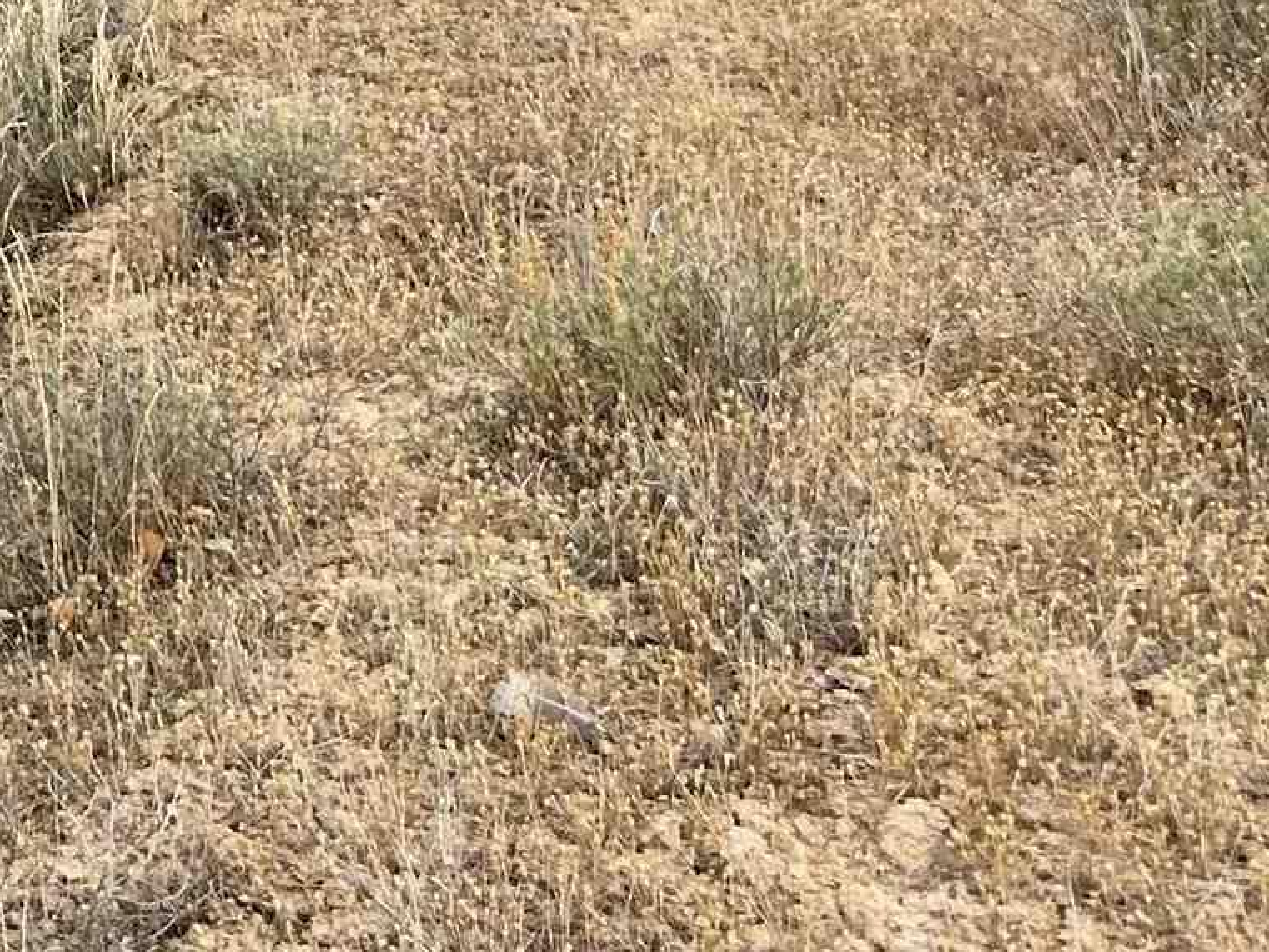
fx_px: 3850
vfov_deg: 12.5
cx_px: -700
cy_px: -939
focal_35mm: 105
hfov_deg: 16.8
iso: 50
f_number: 1.5
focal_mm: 5.7
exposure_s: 1/3077
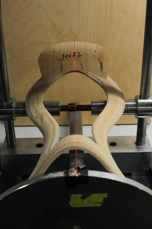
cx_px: 76
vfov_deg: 39.6
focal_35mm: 50
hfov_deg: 26.9
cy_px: 114
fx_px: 317
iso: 1600
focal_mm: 50
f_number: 8
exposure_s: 1/100
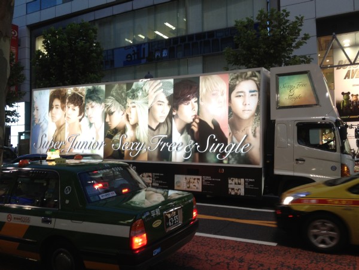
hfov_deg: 52.6
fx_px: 363
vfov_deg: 40.7
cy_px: 135
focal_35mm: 35
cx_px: 180
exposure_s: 1/20
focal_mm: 4.28
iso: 80
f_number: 2.4
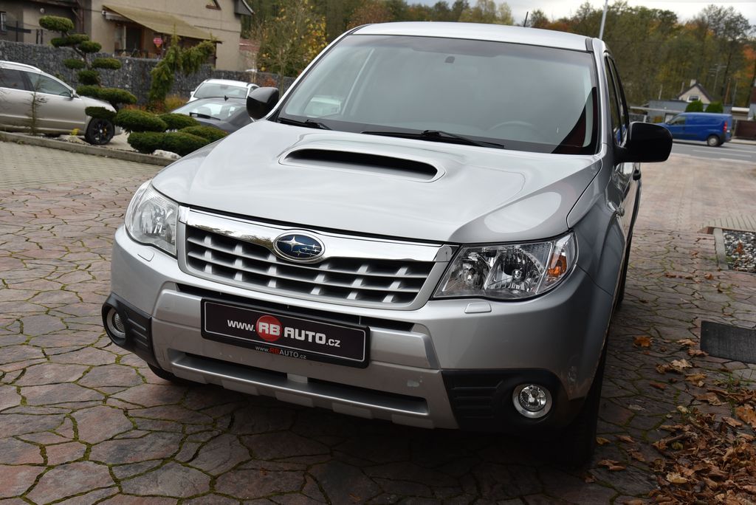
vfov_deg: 33.4
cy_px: 252
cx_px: 378
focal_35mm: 40
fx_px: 840
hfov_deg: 48.4
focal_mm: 40
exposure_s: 1/320
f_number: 9
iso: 500
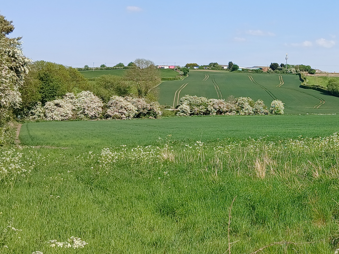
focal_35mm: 61
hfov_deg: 30.6
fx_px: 597
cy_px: 120
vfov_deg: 24.0
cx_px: 291
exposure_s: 1/503
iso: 20
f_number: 1.8
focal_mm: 3.98
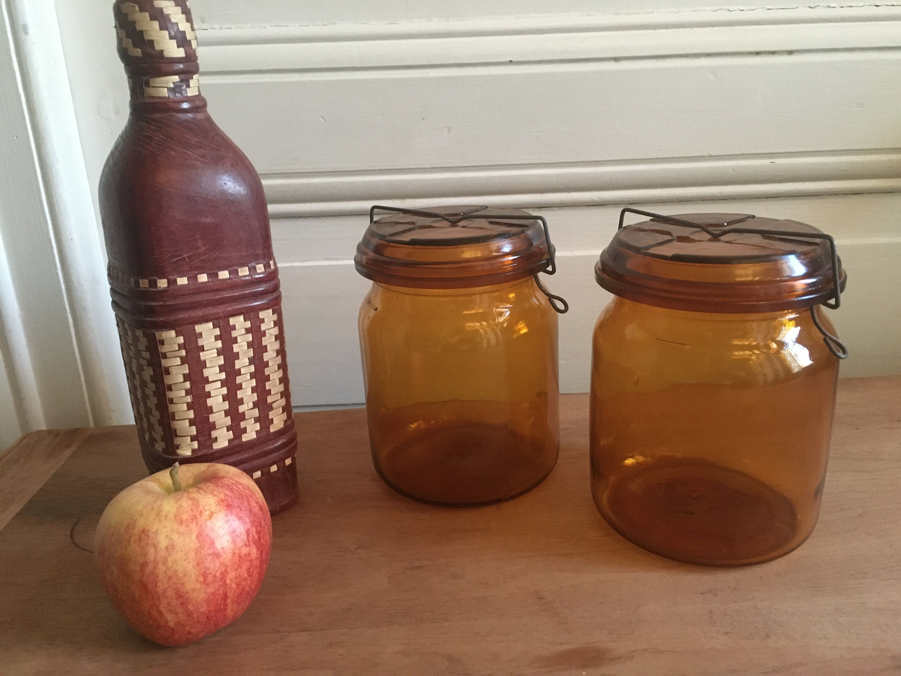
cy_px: 338
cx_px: 450
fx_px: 755
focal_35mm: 29
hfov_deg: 61.7
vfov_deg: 48.2
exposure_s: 1/17
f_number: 2.2
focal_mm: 4.15
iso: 250
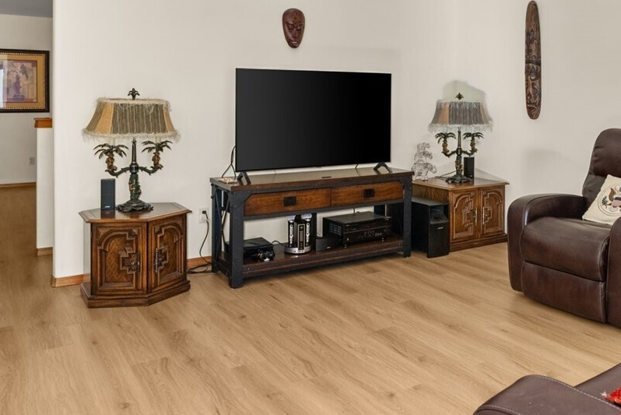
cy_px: 114
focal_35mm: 34
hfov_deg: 54.2
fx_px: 587
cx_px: 434
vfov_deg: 38.1
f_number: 8
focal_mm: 16
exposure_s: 1/1.67
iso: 500
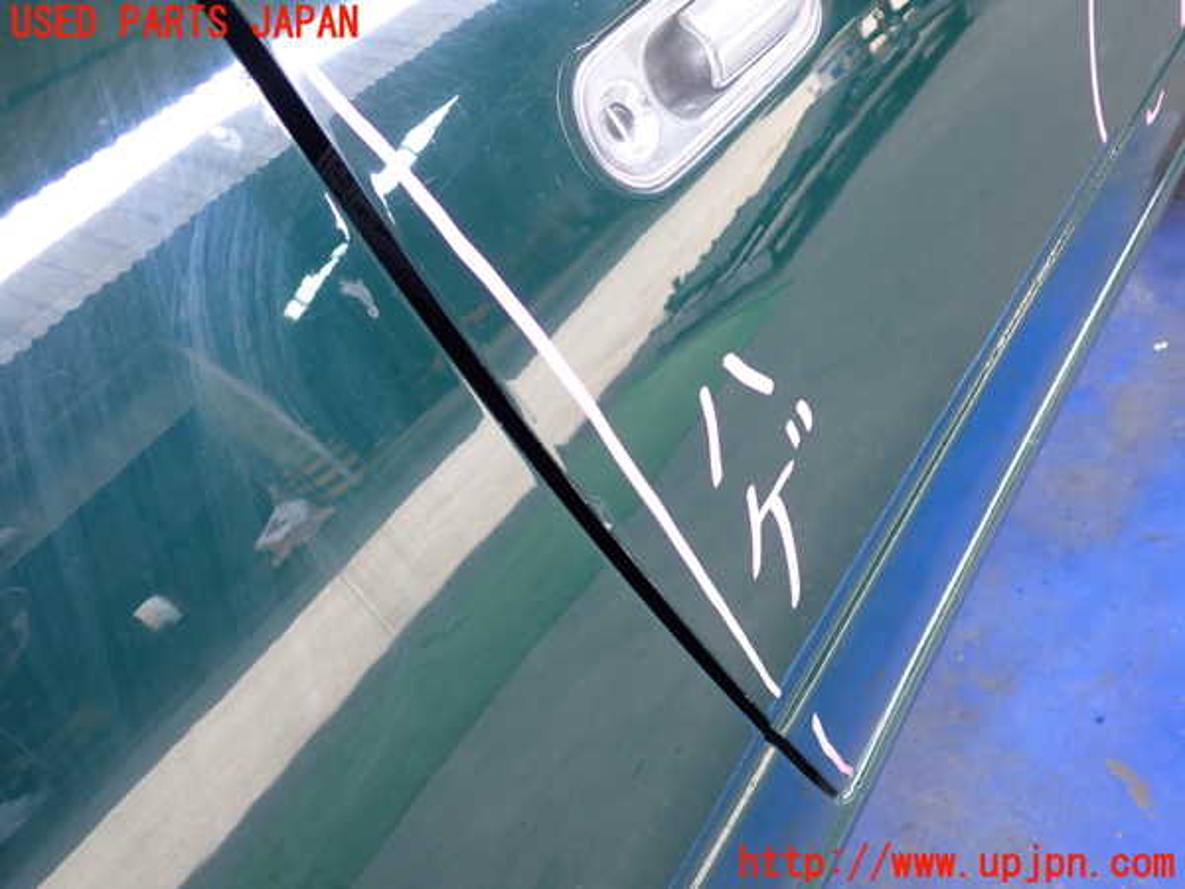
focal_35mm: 30
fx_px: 1027
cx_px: 592
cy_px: 444
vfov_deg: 46.8
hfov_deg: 60.0
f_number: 2.3
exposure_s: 1/50
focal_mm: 5.4
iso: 200
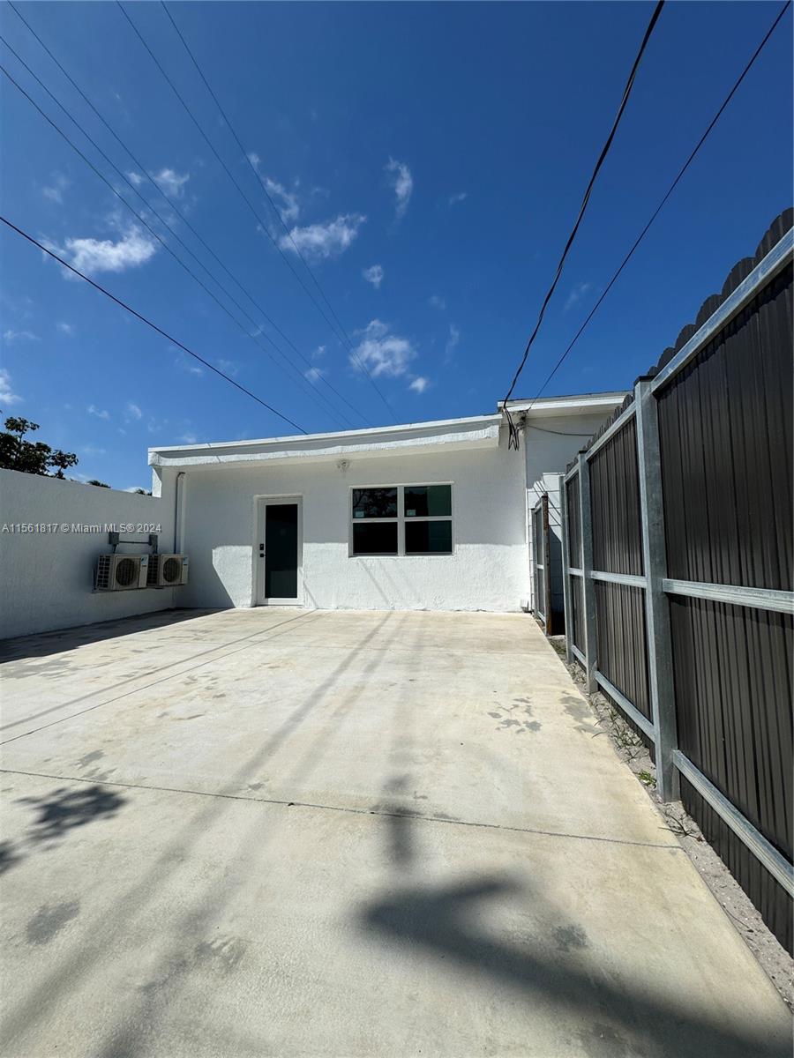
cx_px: 397
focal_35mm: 14
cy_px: 529
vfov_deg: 102.1
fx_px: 428
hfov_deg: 85.7
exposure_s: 1/4367
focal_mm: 2.22
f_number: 2.2
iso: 40
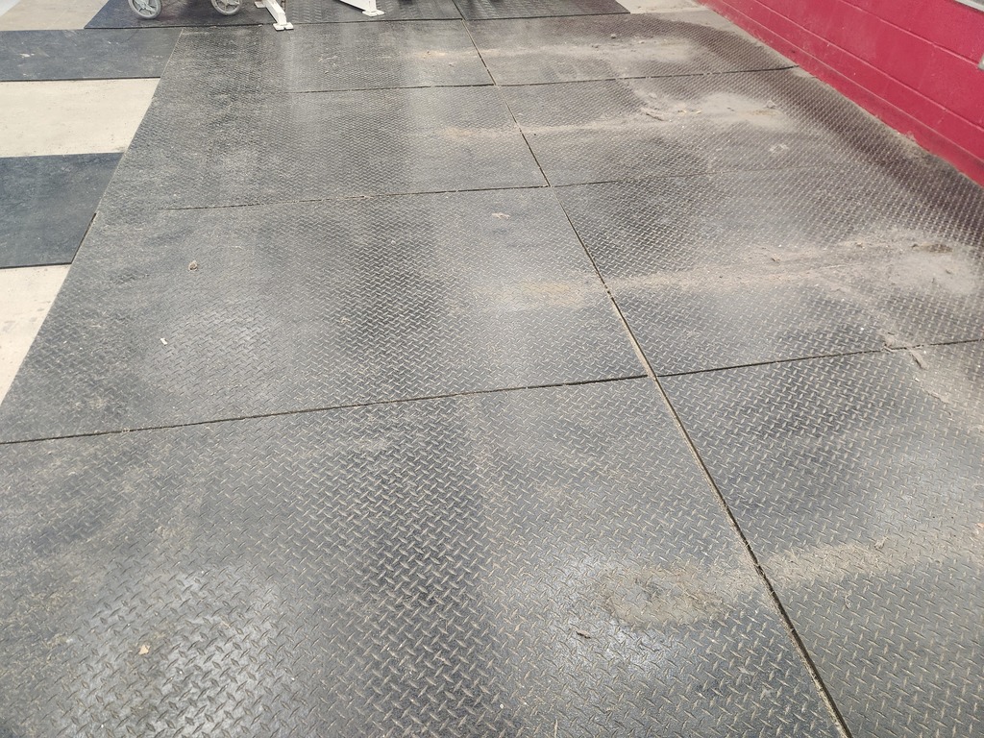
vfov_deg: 58.9
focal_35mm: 23
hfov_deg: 73.9
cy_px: 369
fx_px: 654
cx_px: 492
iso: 500
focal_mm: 5.4
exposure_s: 1/120
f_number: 1.8
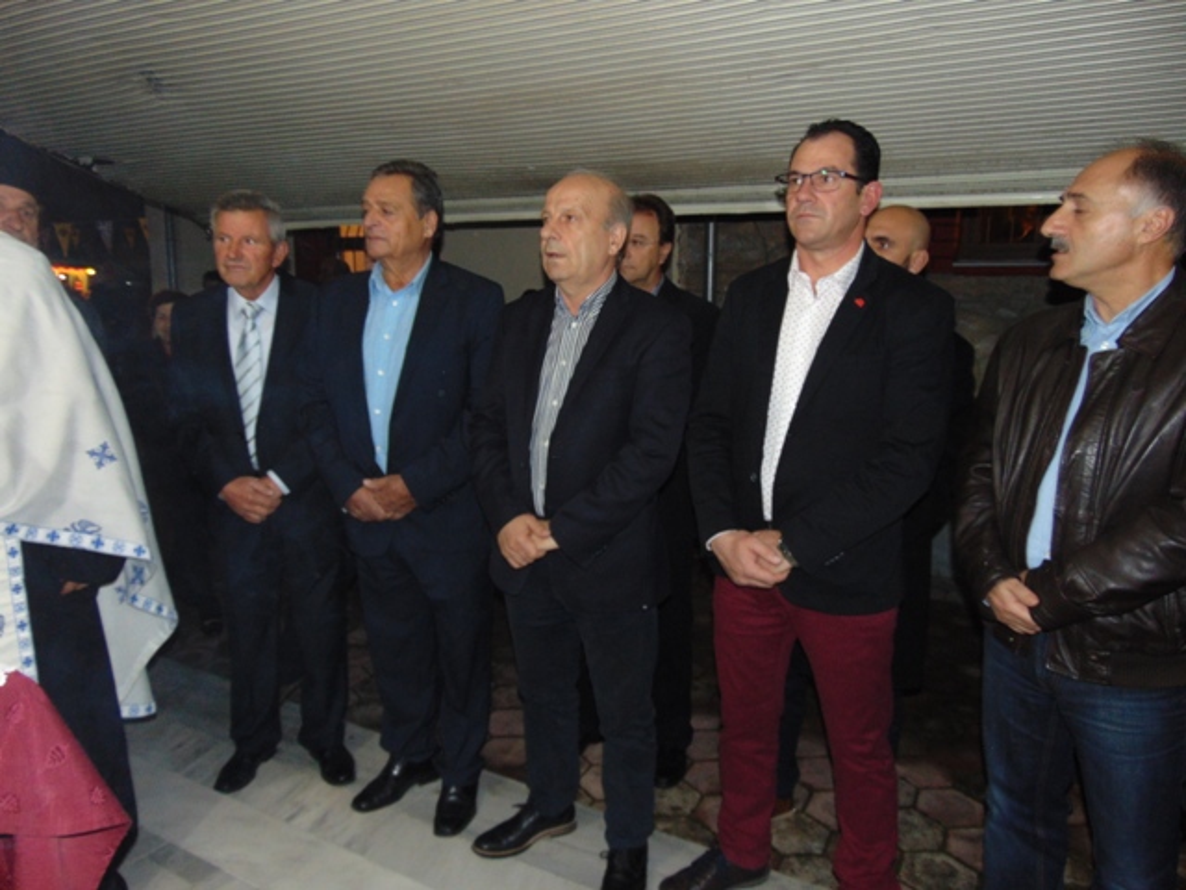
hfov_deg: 69.4
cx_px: 593
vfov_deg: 54.9
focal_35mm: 25
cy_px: 445
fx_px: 857
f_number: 3
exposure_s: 1/8
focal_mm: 4.5
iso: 200
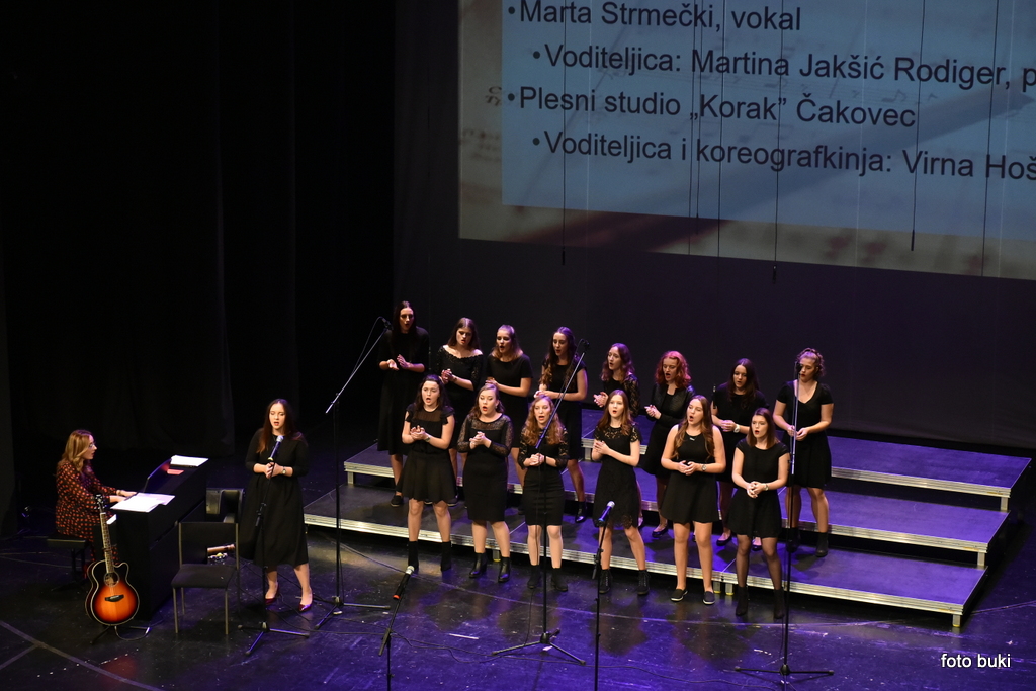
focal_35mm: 70
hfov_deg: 28.8
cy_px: 346
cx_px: 518
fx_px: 2015
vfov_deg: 19.5
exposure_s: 1/250
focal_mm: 70
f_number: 4.5
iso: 3200
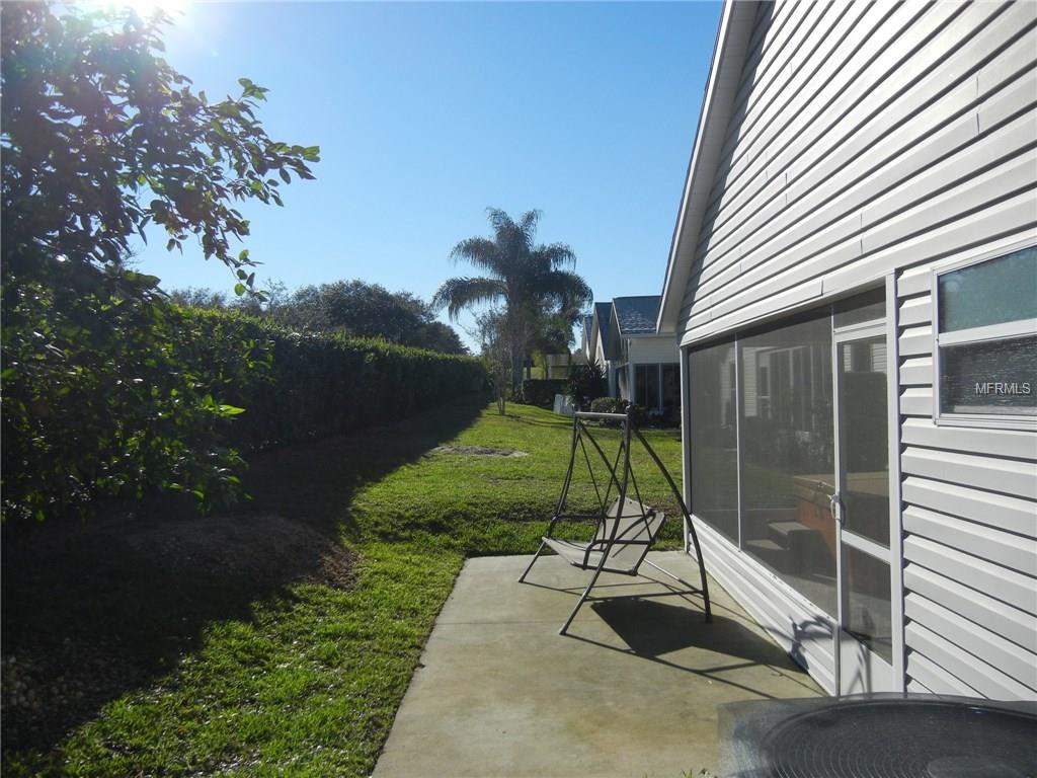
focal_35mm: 30
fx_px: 899
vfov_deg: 46.8
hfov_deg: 60.0
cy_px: 389
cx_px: 518
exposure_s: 1/550
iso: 160
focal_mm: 5.4
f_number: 7
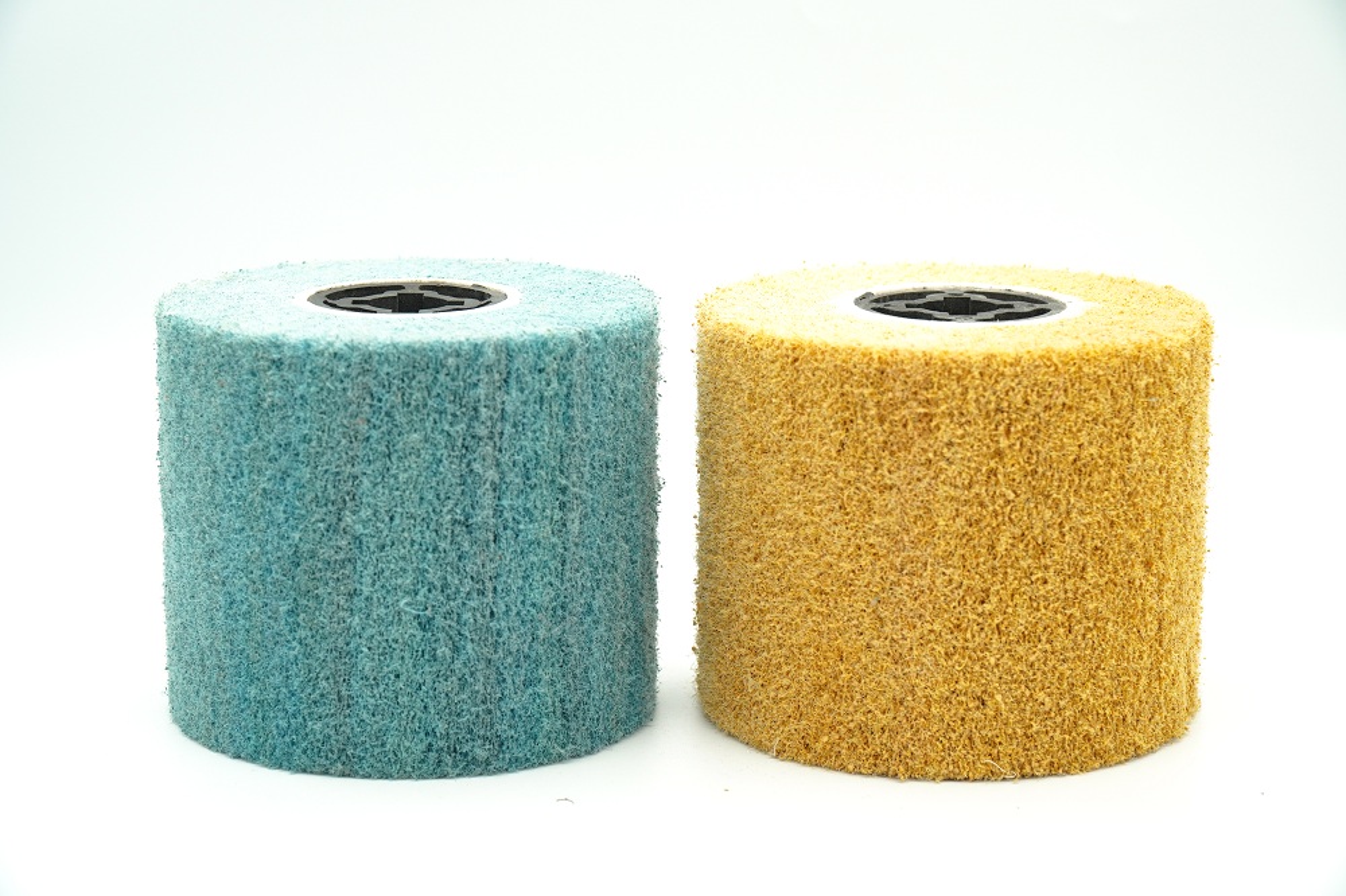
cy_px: 448
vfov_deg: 17.5
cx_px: 673
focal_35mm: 78
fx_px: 2915
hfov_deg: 26.0
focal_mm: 52
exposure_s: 1/60
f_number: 5.6
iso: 640
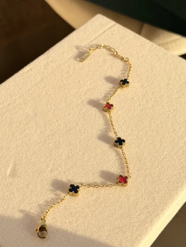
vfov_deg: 39.6
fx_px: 344
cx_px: 93
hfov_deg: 30.3
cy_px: 124
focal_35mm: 48
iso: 64
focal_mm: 6.76
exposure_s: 1/1883
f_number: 1.78
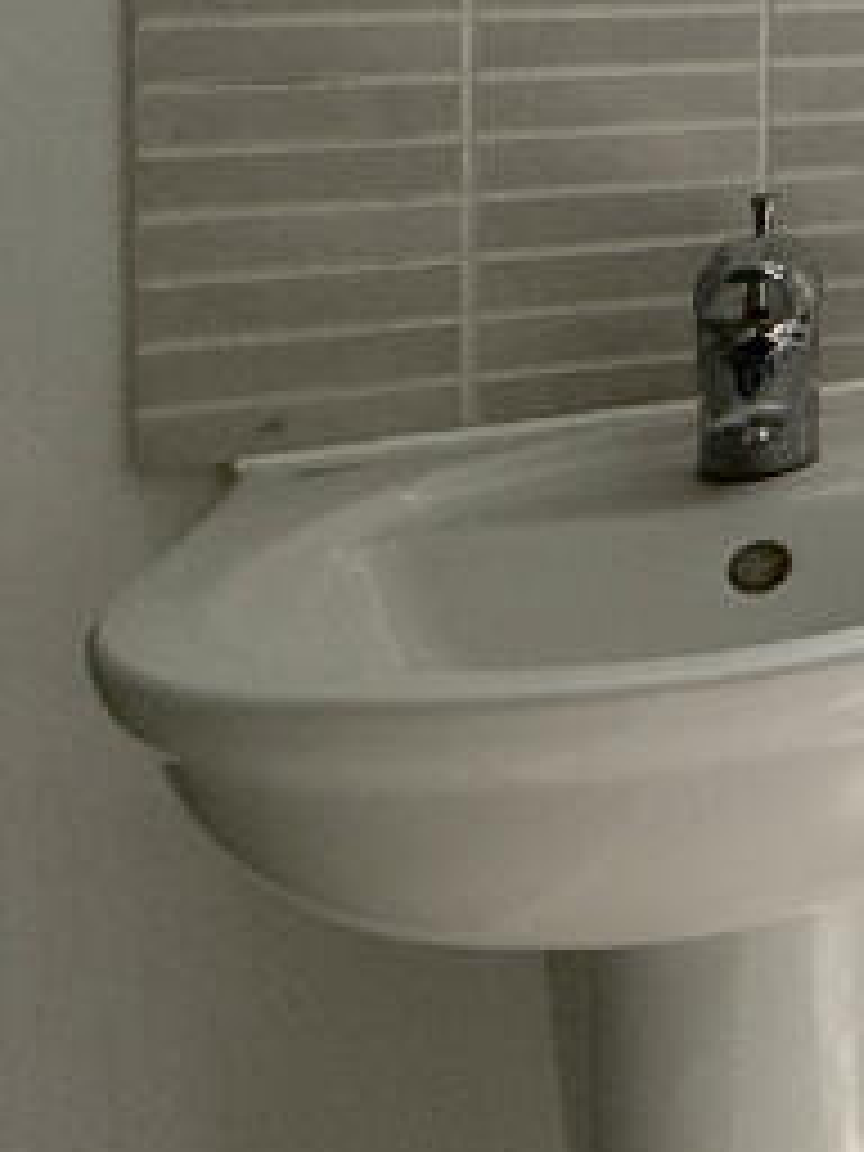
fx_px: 1864
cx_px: 2016
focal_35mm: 56
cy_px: -148
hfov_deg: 15.5
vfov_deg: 30.4
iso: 64
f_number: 2.2
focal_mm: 2.22
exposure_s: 1/390
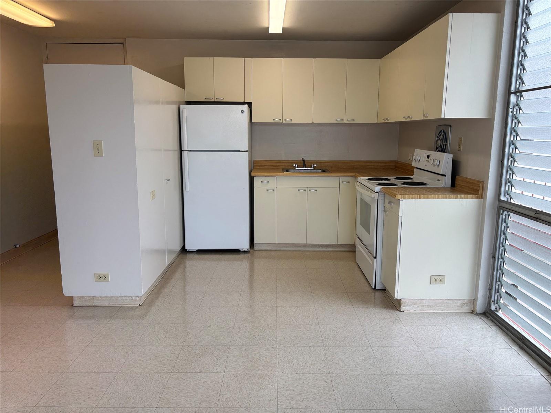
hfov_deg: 67.3
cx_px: 276
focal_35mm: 26
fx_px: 414
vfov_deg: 53.1
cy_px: 206
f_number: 1.6
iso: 40
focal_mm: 5.96
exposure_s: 1/224
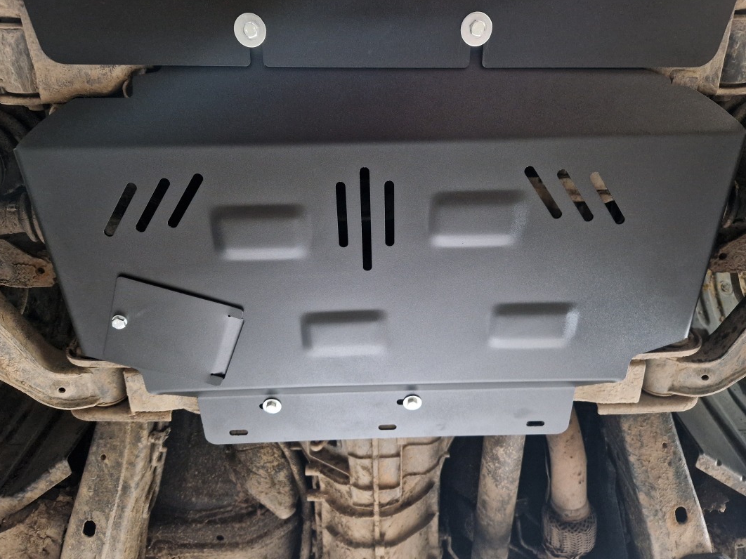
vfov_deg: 53.0
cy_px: 257
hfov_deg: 67.3
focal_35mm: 26
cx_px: 381
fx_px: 560
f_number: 1.8
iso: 800
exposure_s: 1/25
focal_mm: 5.4
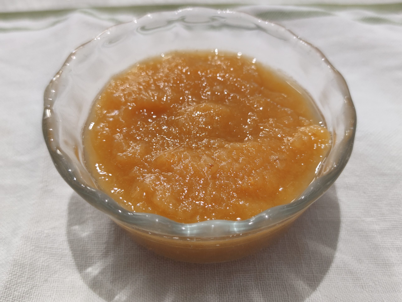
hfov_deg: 46.8
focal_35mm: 40
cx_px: 201
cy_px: 151
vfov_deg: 36.0
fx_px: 465
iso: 278
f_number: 1.69
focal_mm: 6.72
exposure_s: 1/100
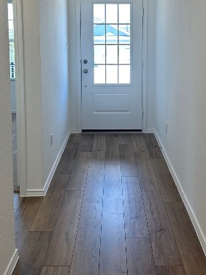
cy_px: 78
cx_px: 119
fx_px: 389
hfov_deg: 29.6
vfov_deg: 38.2
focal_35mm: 49
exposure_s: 1/166
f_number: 1.78
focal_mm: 6.86
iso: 80
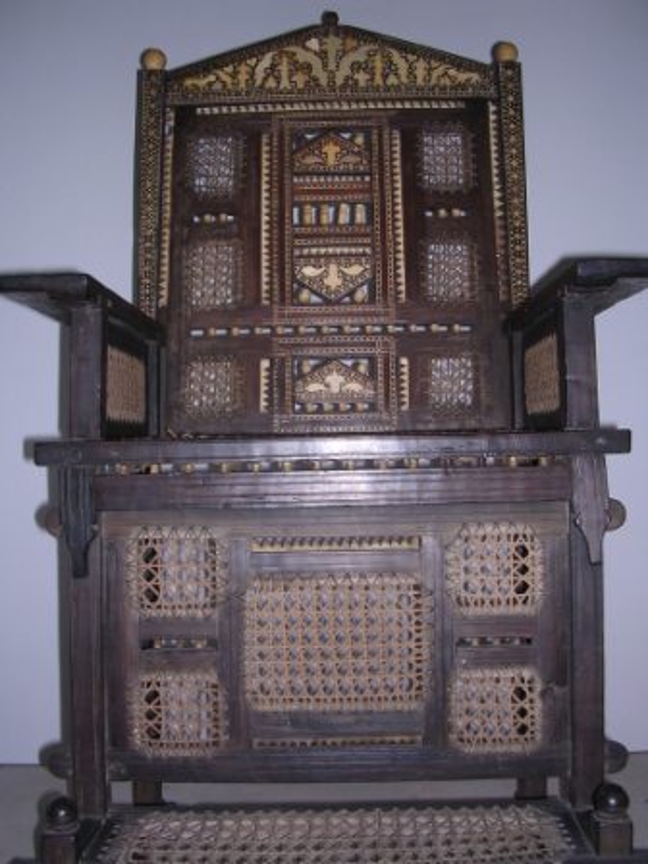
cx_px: 324
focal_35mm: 38
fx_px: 948
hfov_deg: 37.7
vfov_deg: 49.0
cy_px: 432
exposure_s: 1/60.1
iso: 100
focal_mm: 5.8
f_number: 2.8
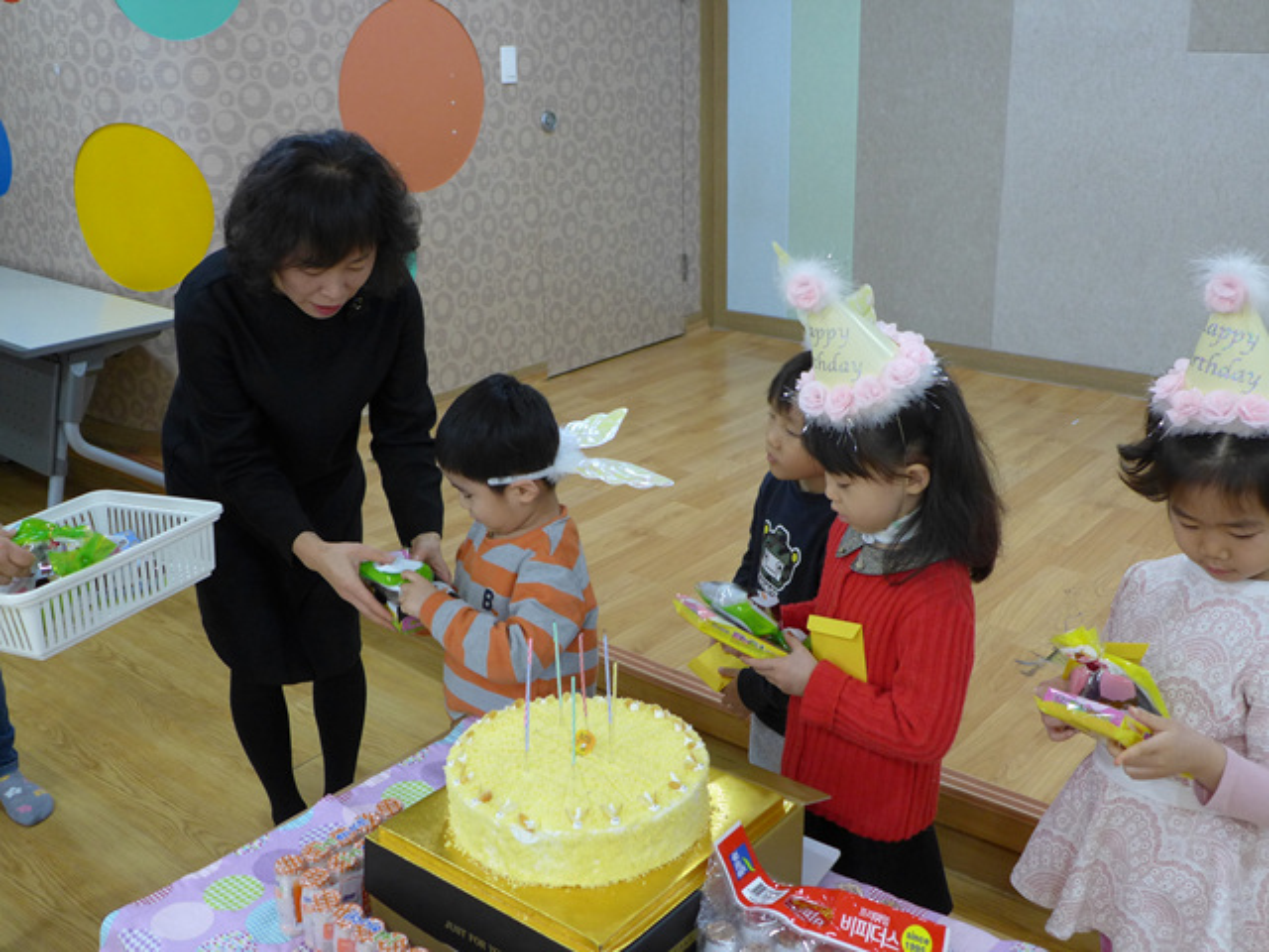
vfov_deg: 38.7
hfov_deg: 50.1
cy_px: 476
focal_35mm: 37
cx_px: 634
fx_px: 1356
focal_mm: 7.3
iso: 250
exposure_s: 1/160
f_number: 1.7
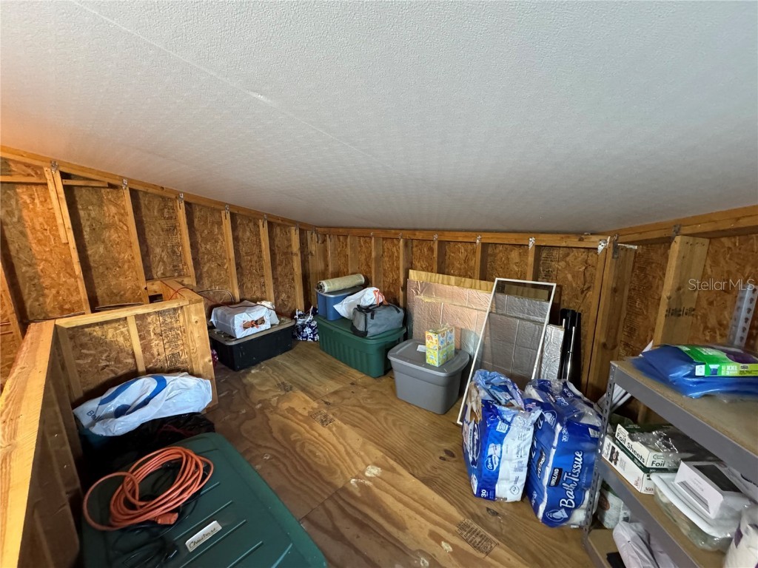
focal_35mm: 14
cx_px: 379
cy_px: 284
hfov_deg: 102.1
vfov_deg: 85.7
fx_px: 307
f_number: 2.2
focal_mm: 2.22
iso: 1000
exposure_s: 1/60
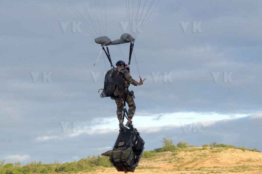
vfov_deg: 13.0
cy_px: 87
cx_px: 131
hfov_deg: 19.5
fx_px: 763
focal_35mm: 105
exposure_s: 1/500
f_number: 8
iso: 800
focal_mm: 70
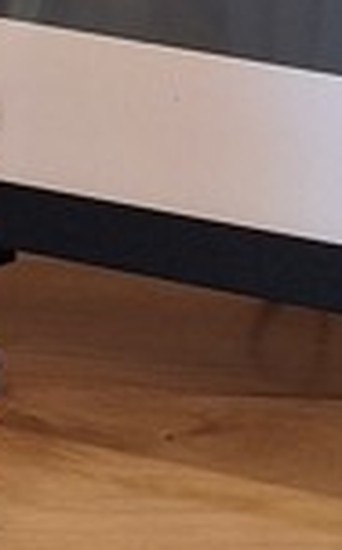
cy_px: 73
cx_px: -160
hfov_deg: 6.7
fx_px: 2901
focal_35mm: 194
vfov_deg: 10.8
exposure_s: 1/40
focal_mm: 5.54
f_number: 1.8
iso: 200
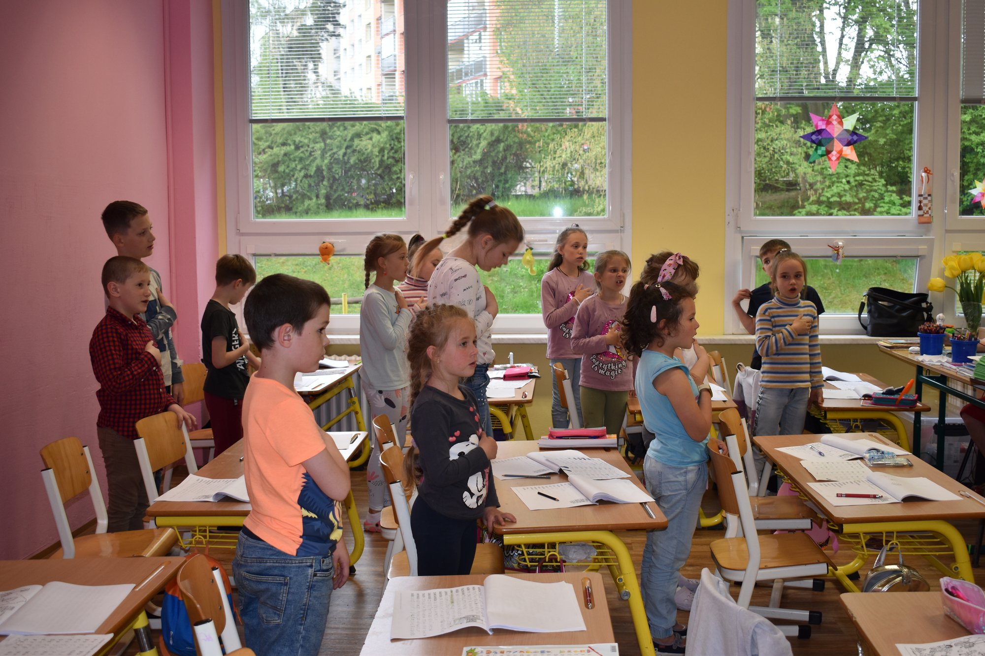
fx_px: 1108
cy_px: 328
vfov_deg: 33.0
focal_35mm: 40
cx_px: 492
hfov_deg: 47.9
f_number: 4
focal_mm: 27
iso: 220
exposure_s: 1/60
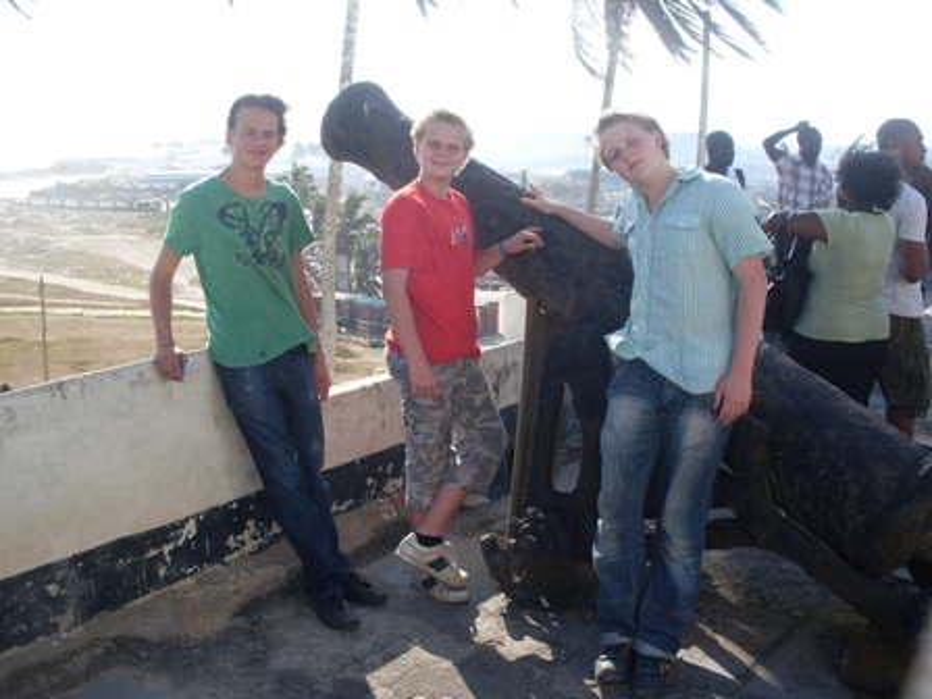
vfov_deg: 37.7
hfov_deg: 49.0
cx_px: 466
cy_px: 350
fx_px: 1023
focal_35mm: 38
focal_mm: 6.3
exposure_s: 1/125
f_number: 8.4
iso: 80
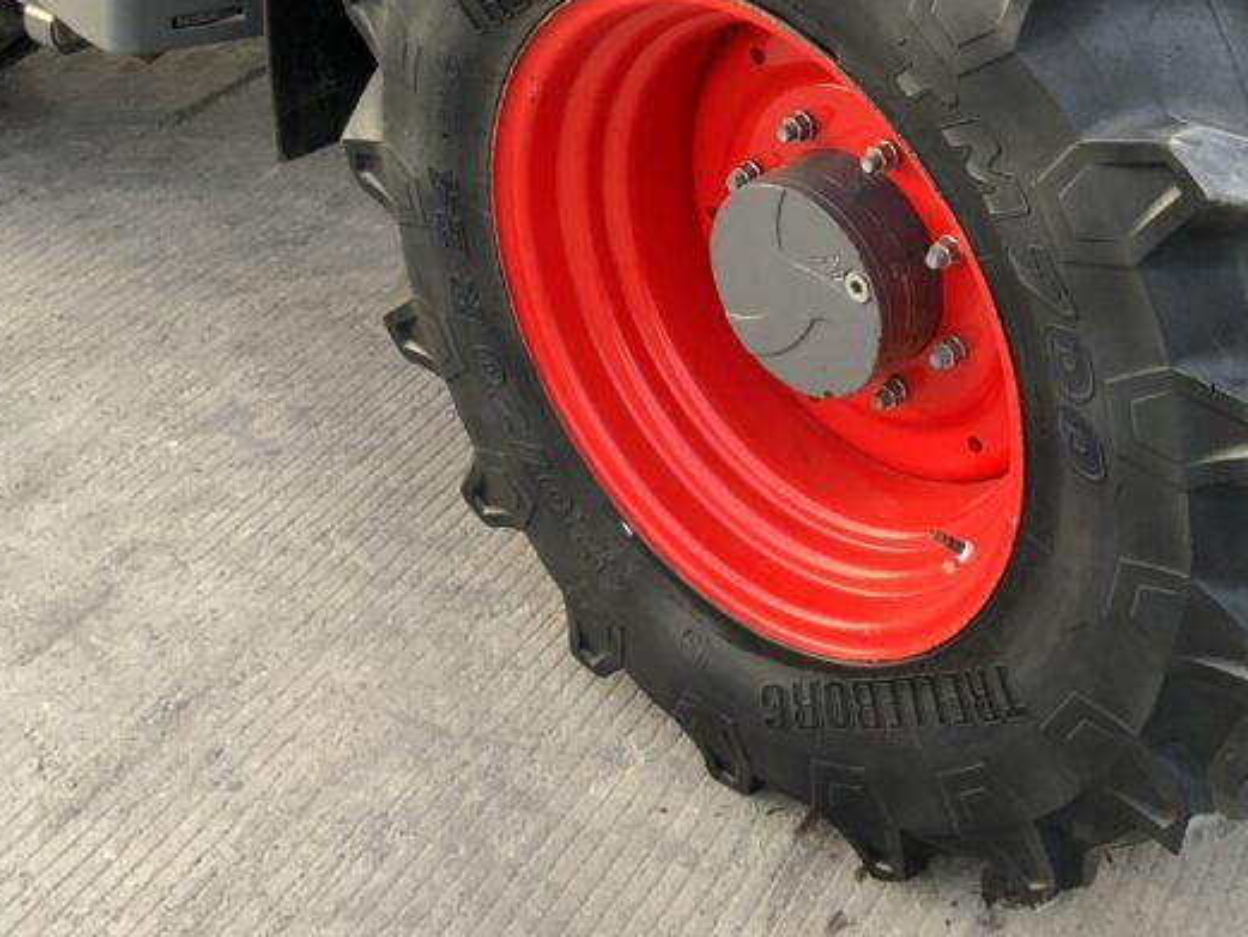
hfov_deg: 33.0
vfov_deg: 24.7
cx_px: 961
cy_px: 55
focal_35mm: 57
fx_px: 2055
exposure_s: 1/113
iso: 64
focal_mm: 3
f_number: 1.8
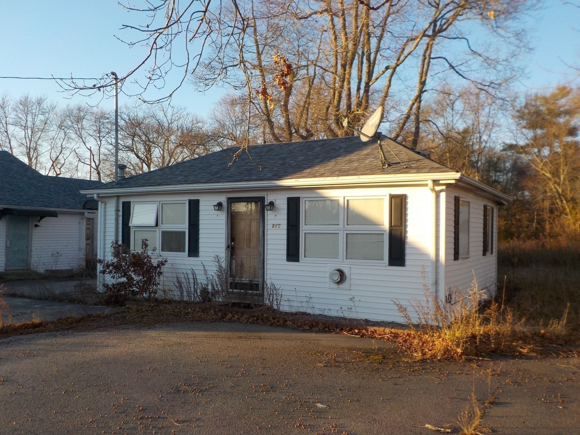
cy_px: 218
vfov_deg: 46.8
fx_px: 503
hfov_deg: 60.0
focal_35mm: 30
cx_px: 290
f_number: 3.3
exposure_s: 1/320
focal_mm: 4.1
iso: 125
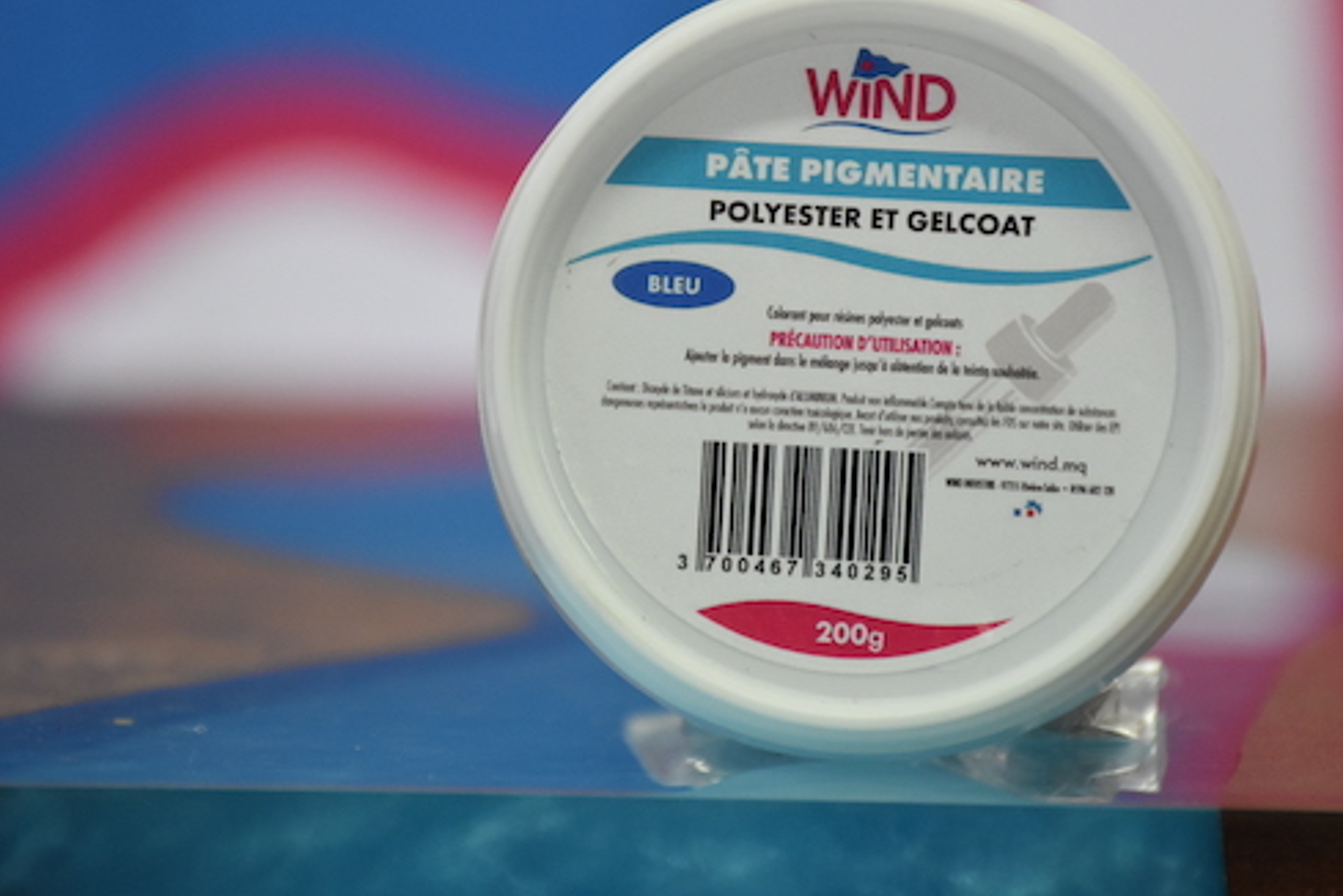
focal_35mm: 275
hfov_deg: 7.5
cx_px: 717
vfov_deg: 5.0
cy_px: 342
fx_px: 10258
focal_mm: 140
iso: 1600
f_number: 5.6
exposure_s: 1/125
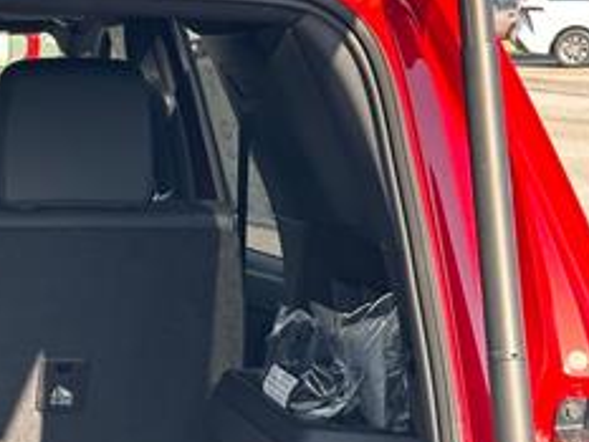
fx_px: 2247
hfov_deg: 14.3
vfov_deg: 11.2
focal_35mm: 132
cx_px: -202
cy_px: 399
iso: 64
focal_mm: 6.86
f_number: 1.78
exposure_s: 1/364
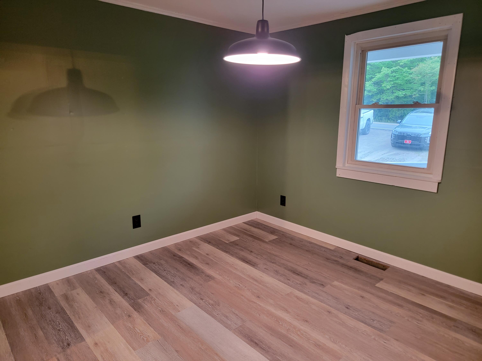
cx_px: 241
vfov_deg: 56.8
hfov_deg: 71.6
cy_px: 180
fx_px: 334
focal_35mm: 24
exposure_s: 1/40
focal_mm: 6.7
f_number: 1.8
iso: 500
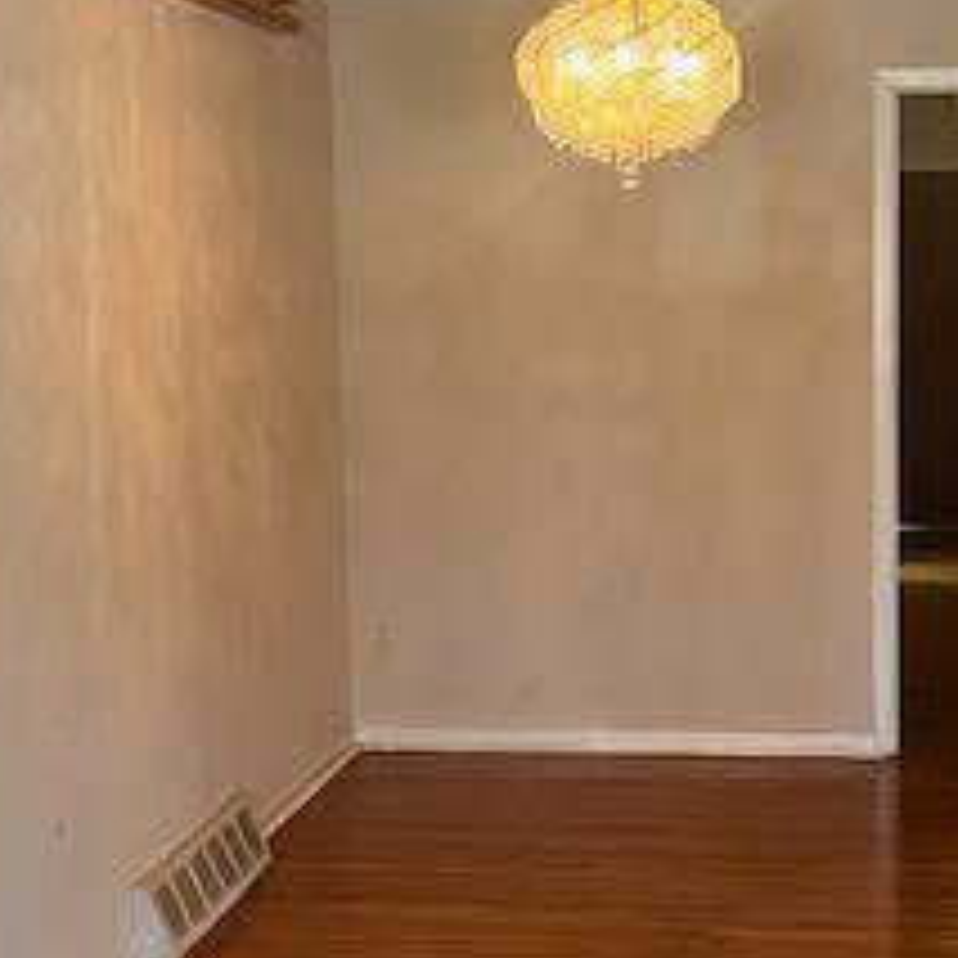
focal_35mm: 69
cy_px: 531
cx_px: 580
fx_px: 2160
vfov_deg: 25.0
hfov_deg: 25.0
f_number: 1.5
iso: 125
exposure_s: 1/60
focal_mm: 5.7
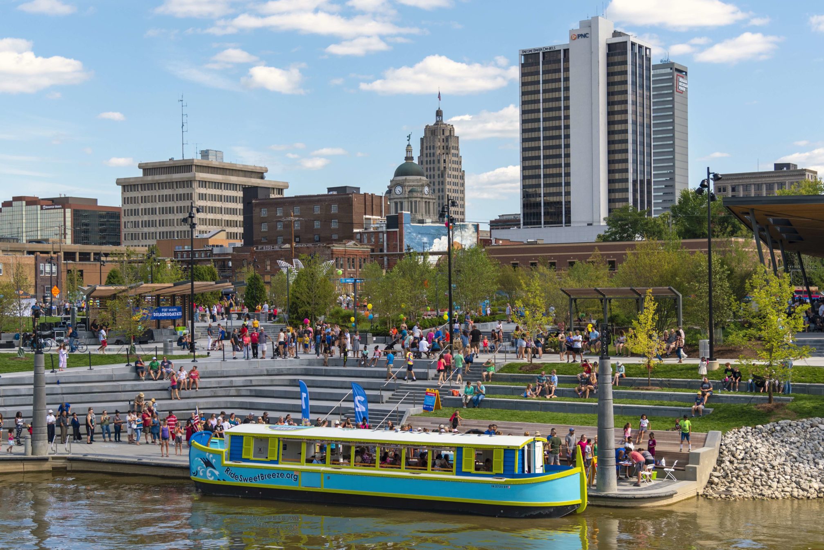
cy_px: 291
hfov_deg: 35.6
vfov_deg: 24.2
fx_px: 1282
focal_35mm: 56
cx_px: 373
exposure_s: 1/1250
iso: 100
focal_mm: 44
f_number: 4.5
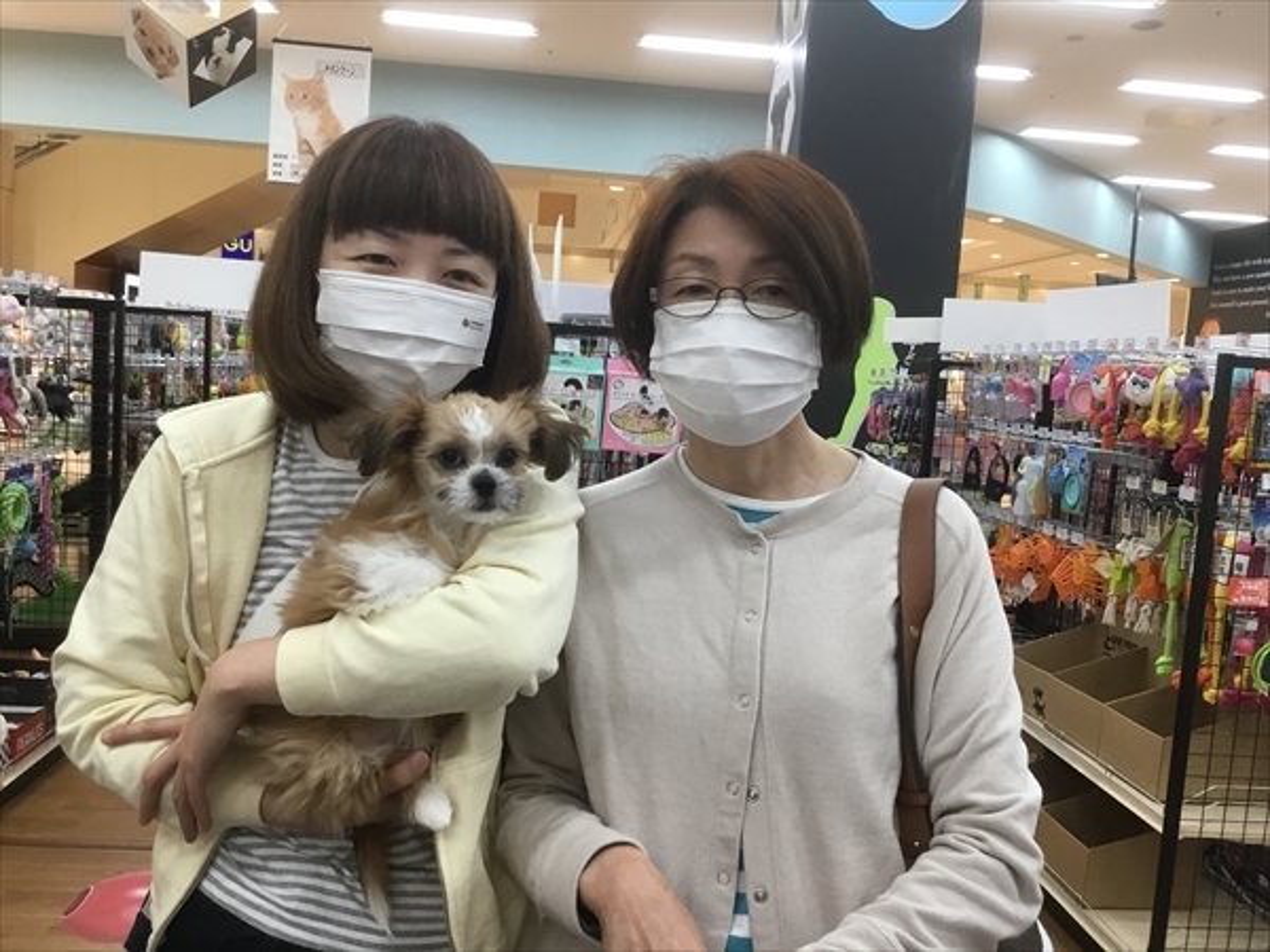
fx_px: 1137
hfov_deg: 58.4
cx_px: 635
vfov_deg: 45.4
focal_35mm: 31
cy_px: 476
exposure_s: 1/33
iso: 50
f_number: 2.4
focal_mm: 3.3
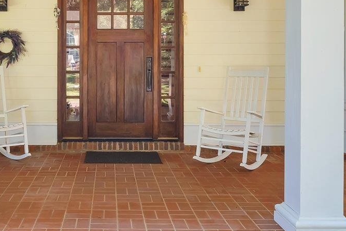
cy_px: 50
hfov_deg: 41.9
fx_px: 442
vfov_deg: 28.7
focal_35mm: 46
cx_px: 102
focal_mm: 10
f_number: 8
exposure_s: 1/40
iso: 250
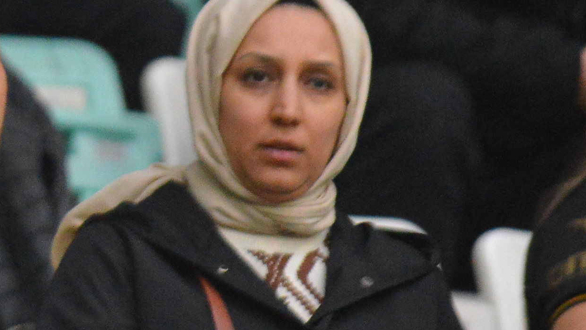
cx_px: -414
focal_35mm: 936
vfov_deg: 1.3
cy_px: 4
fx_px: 14543
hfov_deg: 2.3
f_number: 2.8
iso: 6400
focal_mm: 200
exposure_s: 1/4000
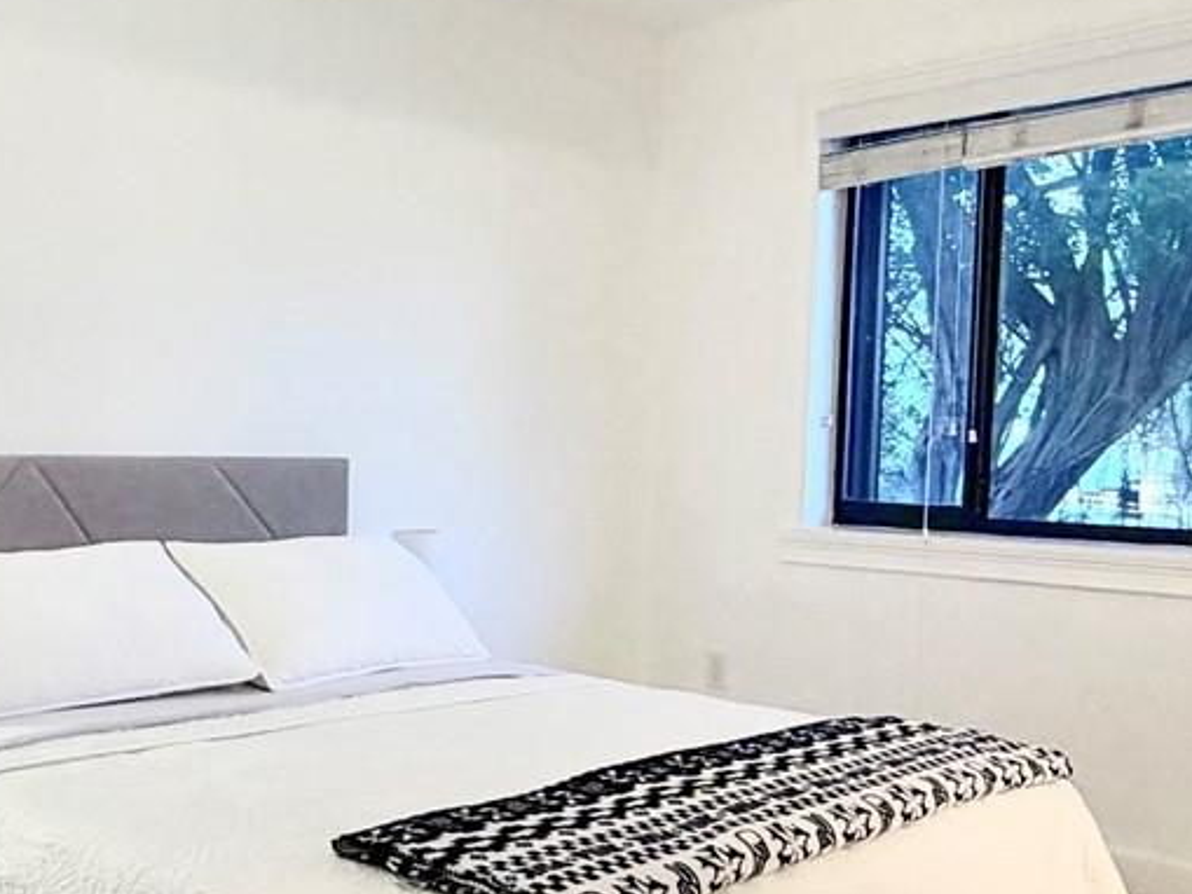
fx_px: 1515
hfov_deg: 42.5
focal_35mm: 44
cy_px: 545
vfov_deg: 32.8
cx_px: 417
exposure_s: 1/60
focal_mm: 2.22
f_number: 2.2
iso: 400
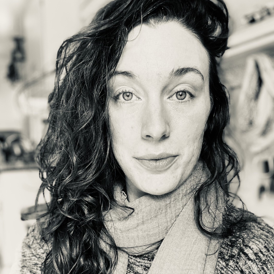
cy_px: 168
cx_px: 135
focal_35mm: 36
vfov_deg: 45.7
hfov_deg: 46.0
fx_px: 322
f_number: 2.2
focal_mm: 2.71
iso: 100
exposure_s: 1/105
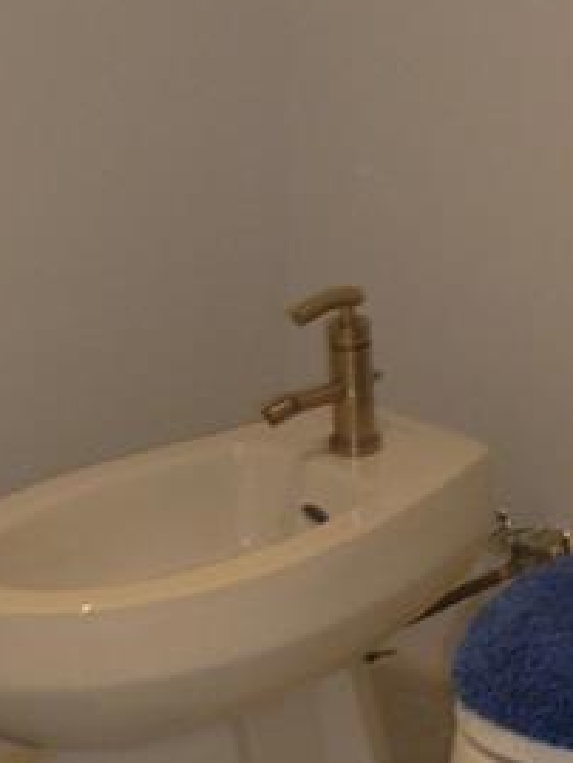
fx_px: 2757
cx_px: 834
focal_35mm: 125
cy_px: 125
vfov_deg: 15.6
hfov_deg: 11.4
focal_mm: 5
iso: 100
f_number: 3.3
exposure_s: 1/30
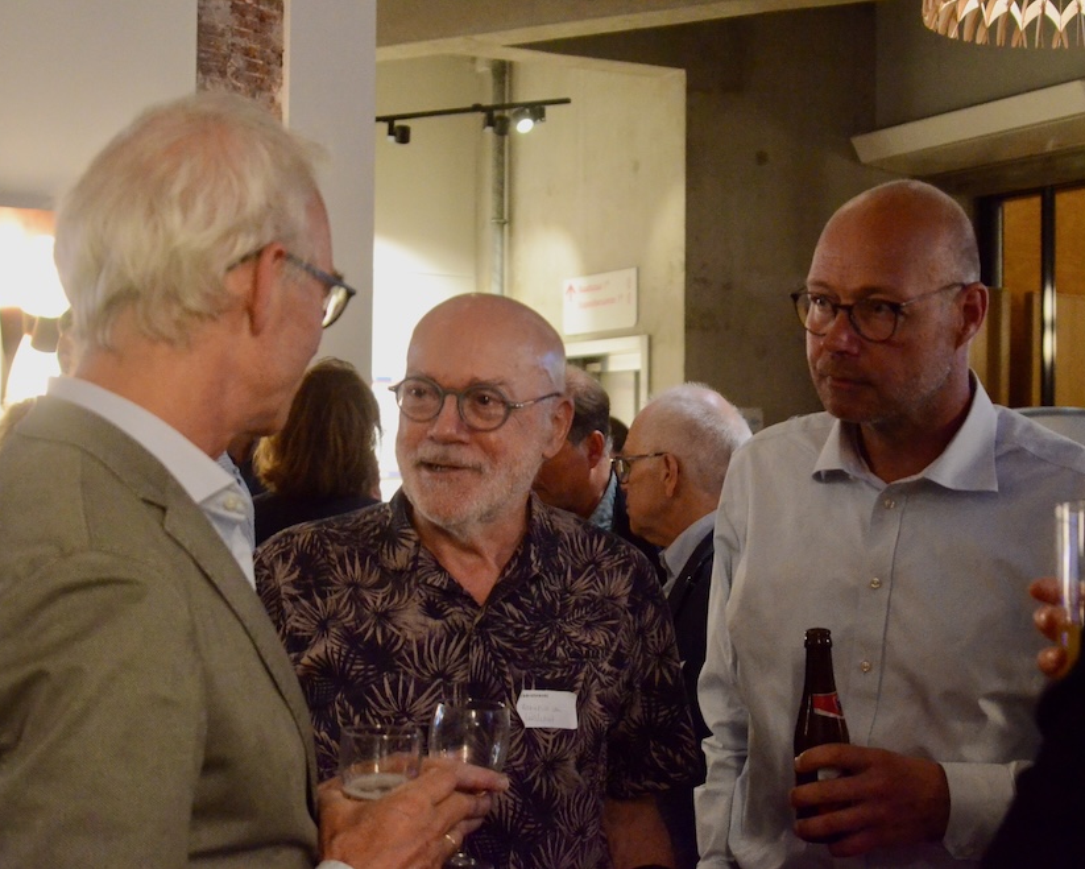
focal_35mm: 58
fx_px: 1863
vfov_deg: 26.2
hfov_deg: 32.4
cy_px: 434
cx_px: 634
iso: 6400
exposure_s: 1/100
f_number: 5
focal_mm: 34
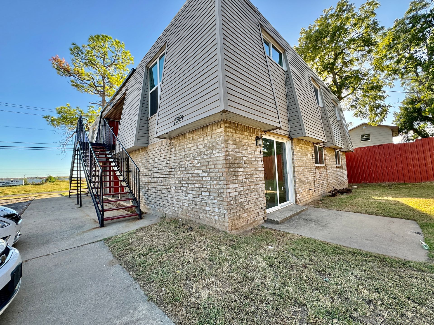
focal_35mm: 14
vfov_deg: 85.7
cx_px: 217
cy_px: 162
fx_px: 176
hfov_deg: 102.1
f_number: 2.2
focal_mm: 2.22
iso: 40
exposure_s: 1/211
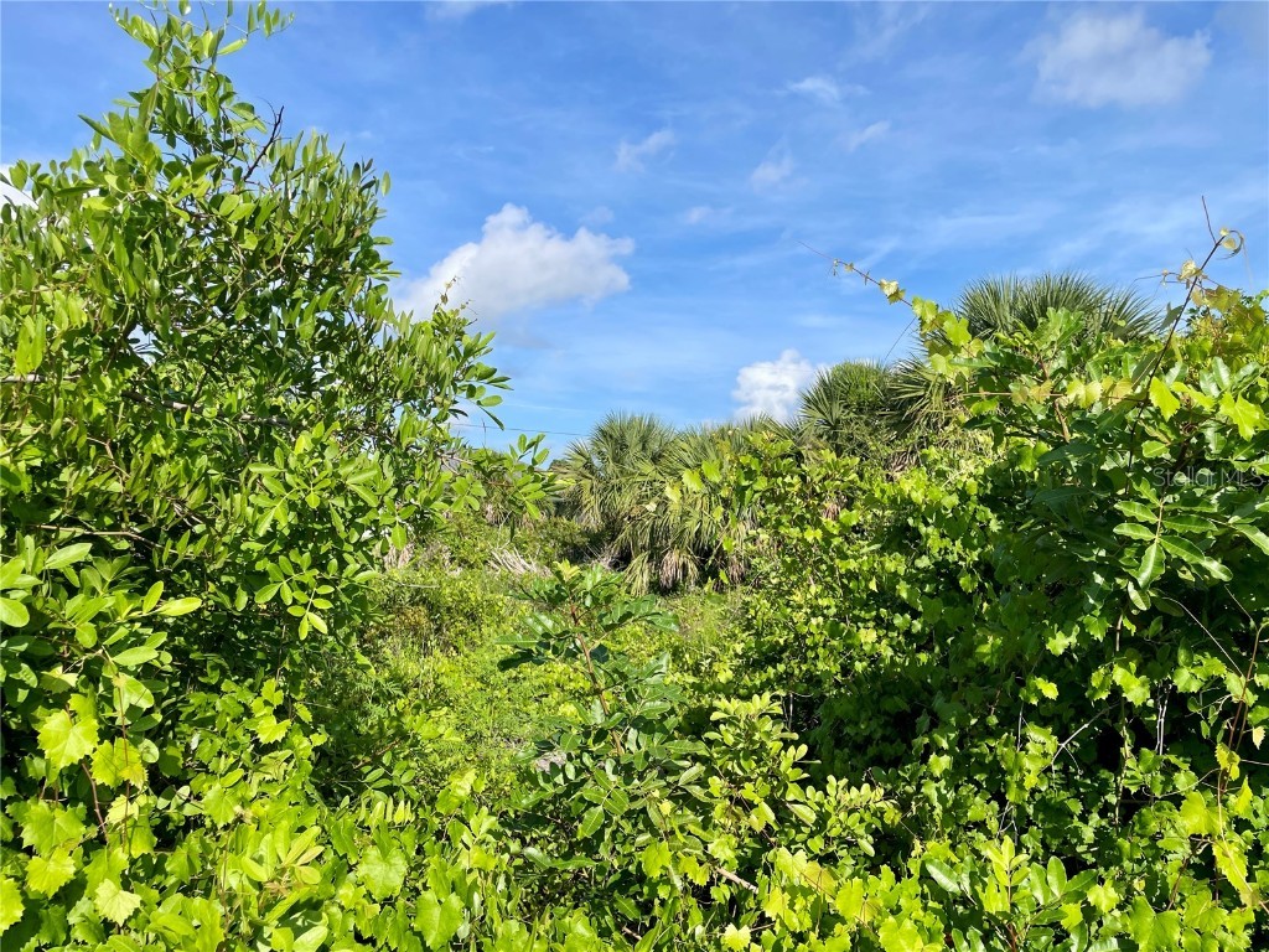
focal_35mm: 26
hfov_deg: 67.3
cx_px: 634
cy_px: 476
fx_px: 953
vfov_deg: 53.1
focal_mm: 4.2
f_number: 1.6
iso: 32
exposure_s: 1/3040
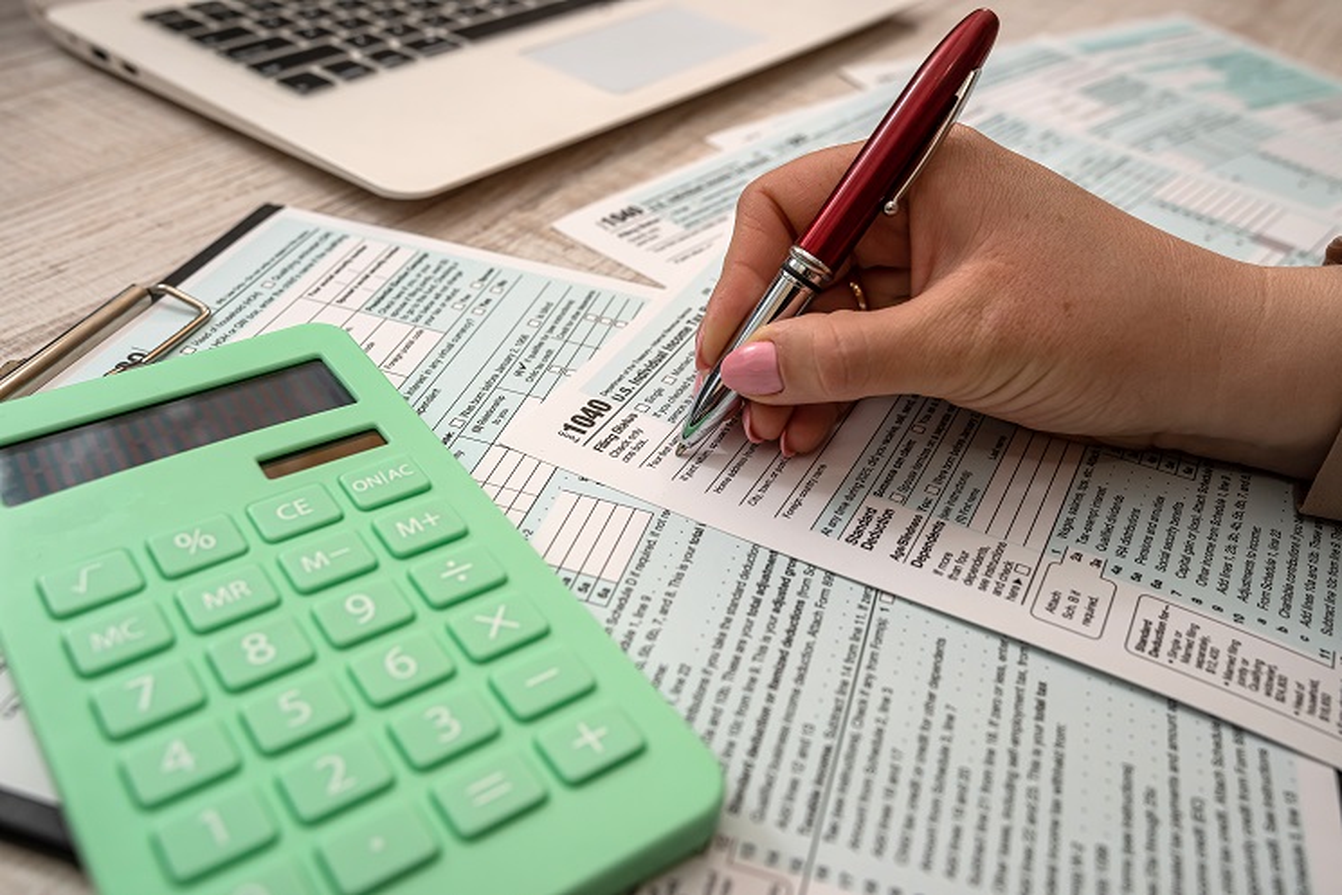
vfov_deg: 37.9
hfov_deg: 54.4
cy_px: 448
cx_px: 671
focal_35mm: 35
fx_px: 1305
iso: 250
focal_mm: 35
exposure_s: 1/160
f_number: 7.1
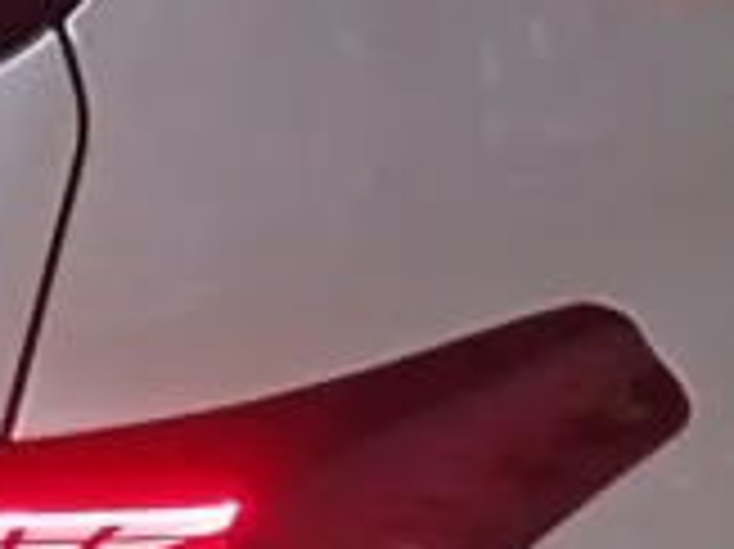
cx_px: 293
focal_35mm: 102
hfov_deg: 19.3
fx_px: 2161
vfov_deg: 13.9
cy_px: 706
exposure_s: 1/25
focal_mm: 4
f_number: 1.8
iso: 640
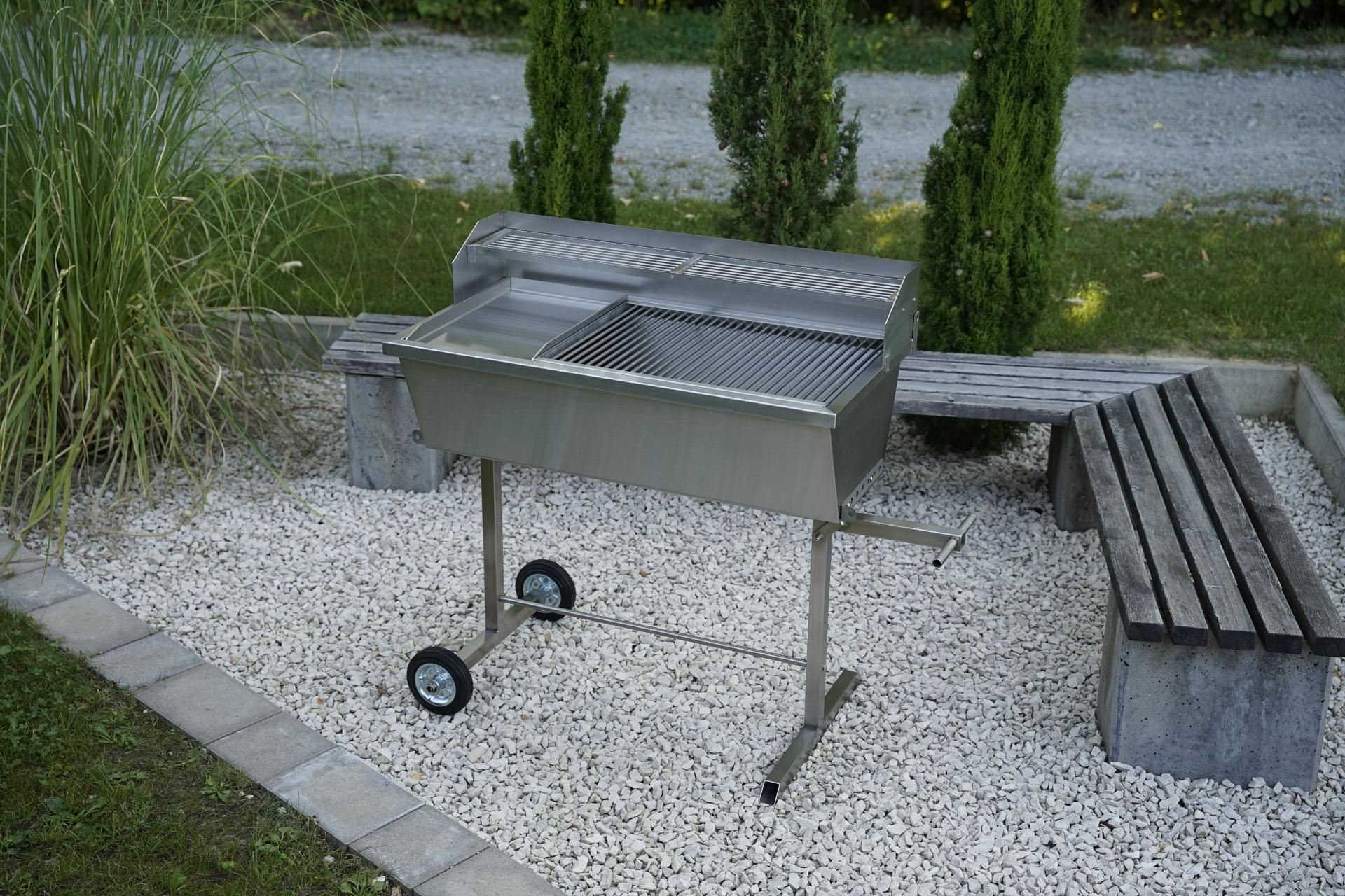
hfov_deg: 41.3
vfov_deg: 28.2
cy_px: 448
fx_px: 1786
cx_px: 672
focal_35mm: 48
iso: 100
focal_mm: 47.8
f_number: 3.5
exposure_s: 1/160
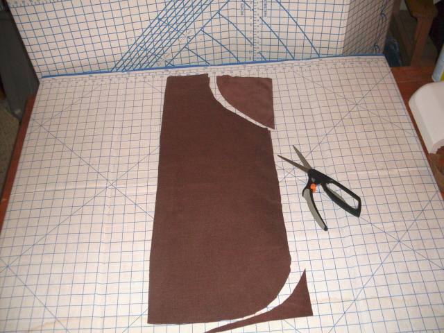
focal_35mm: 38
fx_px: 487
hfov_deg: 49.0
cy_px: 166
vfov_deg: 37.7
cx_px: 222
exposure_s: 1/45
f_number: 2.8
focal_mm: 6.3
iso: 100
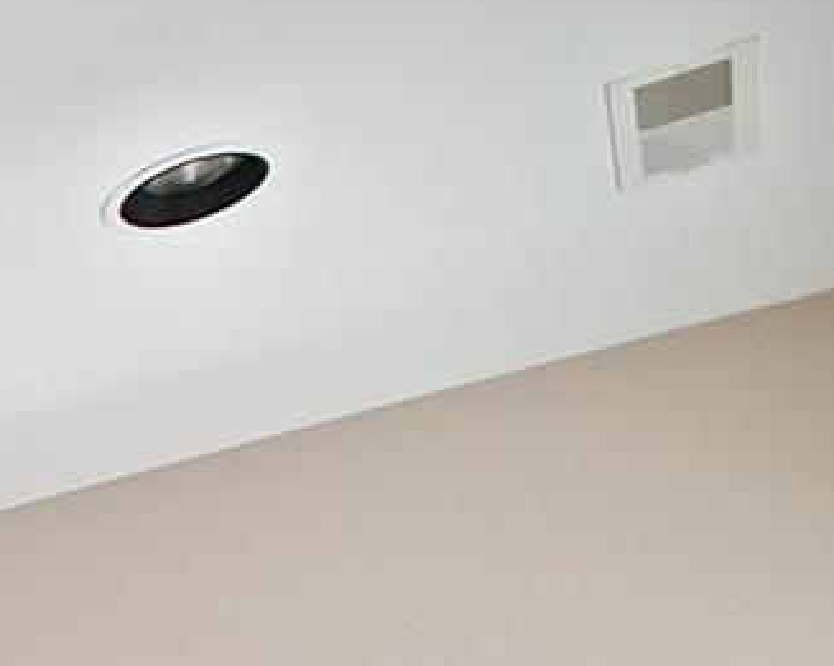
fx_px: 1702
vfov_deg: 16.9
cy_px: 1306
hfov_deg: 15.9
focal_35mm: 69
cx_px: -1086
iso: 200
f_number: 5
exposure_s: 1/100
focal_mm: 10
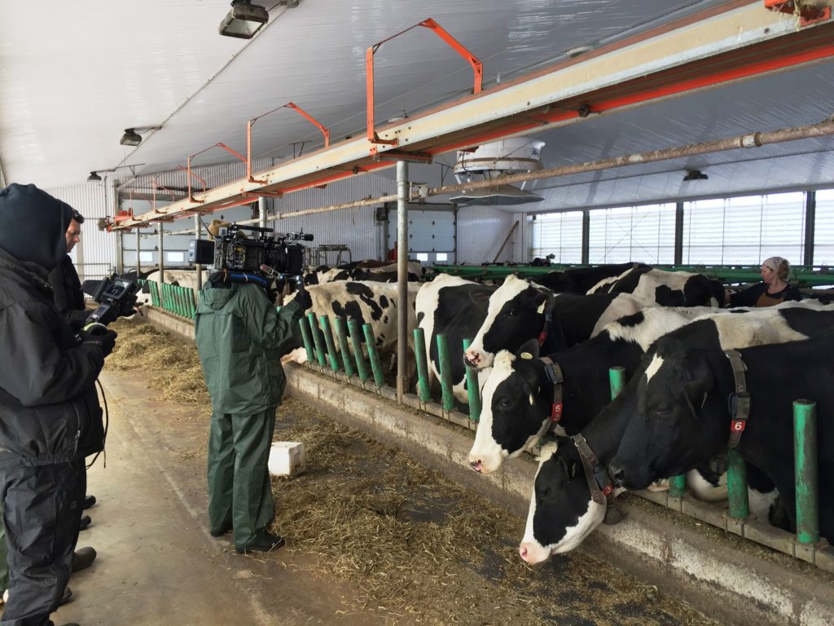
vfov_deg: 48.2
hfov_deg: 61.7
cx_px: 417
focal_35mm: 29
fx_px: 699
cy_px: 313
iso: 32
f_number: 2.2
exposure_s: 1/167
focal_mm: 4.15
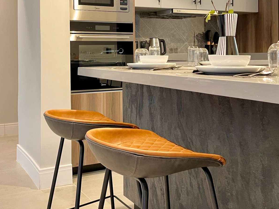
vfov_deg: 31.7
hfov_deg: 41.9
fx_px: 363
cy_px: 58
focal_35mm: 45
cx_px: 112
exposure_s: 1/60
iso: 320
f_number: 1.6
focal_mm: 4.2
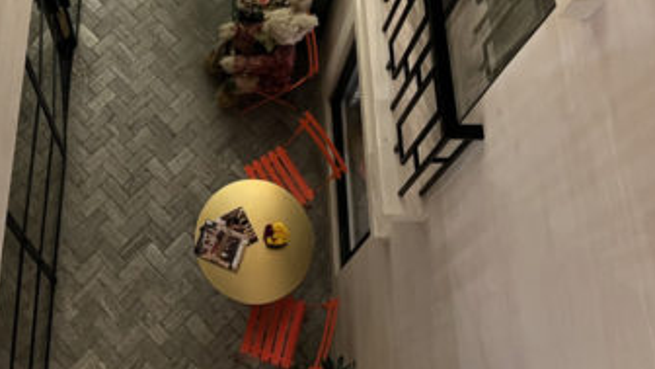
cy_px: -80
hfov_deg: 37.9
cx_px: 197
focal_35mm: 54
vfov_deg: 20.7
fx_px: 938
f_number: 1.5
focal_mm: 5.7
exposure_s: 1/40
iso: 400
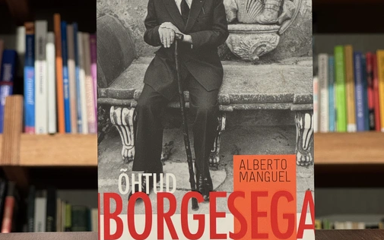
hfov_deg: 18.9
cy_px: 88
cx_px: 194
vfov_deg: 11.9
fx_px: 1152
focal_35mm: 110
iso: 250
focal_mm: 9
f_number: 2.8
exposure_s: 1/85
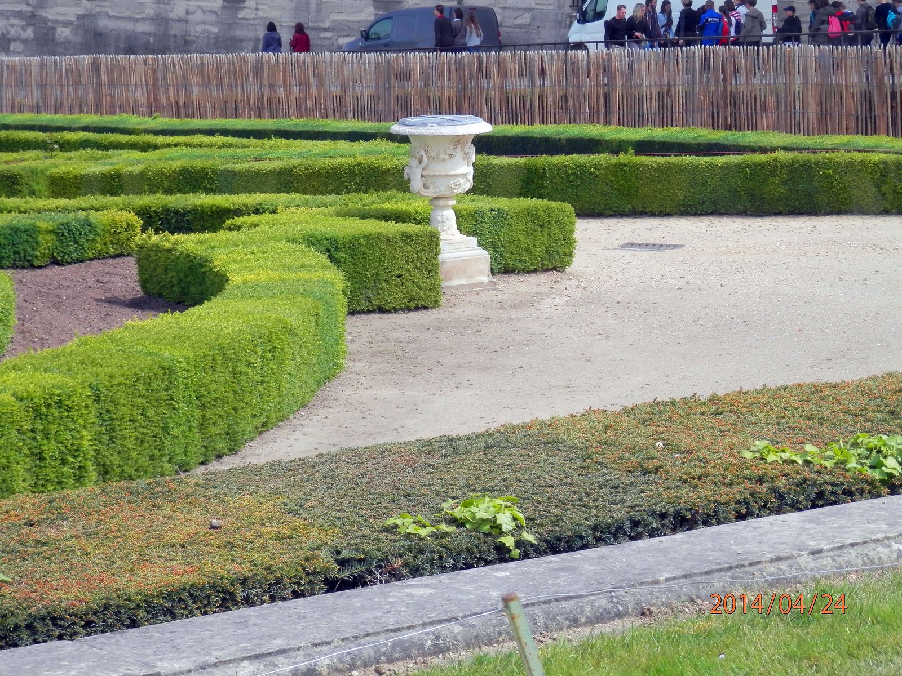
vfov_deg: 12.8
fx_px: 3023
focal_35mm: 116
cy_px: 338
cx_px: 451
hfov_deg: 17.0
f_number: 5.2
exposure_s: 1/320
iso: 80
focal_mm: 20.9
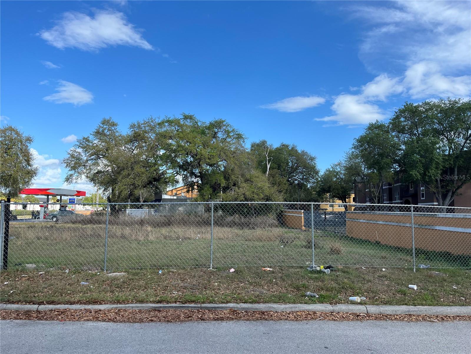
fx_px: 354
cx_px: 236
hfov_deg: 67.3
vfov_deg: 53.1
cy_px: 177
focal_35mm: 26
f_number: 1.6
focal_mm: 5.1
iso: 50
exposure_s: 1/2571
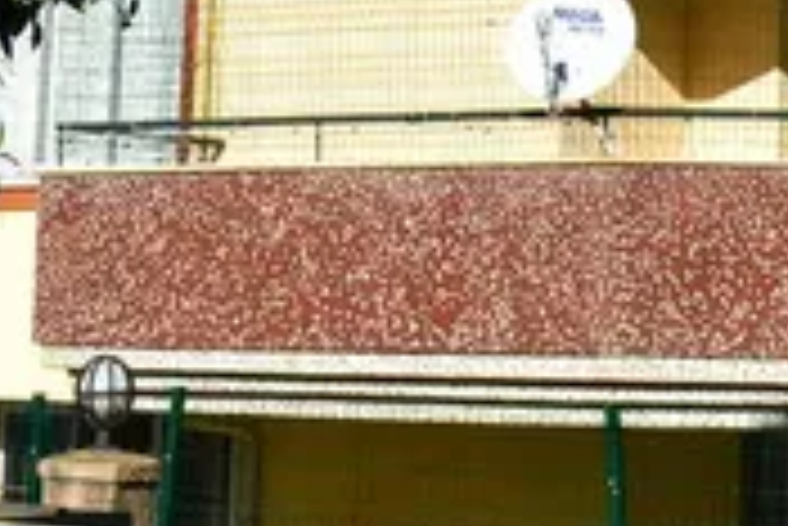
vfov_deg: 8.0
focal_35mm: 160
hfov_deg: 12.8
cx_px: 527
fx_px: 3505
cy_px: -728
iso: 320
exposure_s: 1/500
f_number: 11
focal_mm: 22
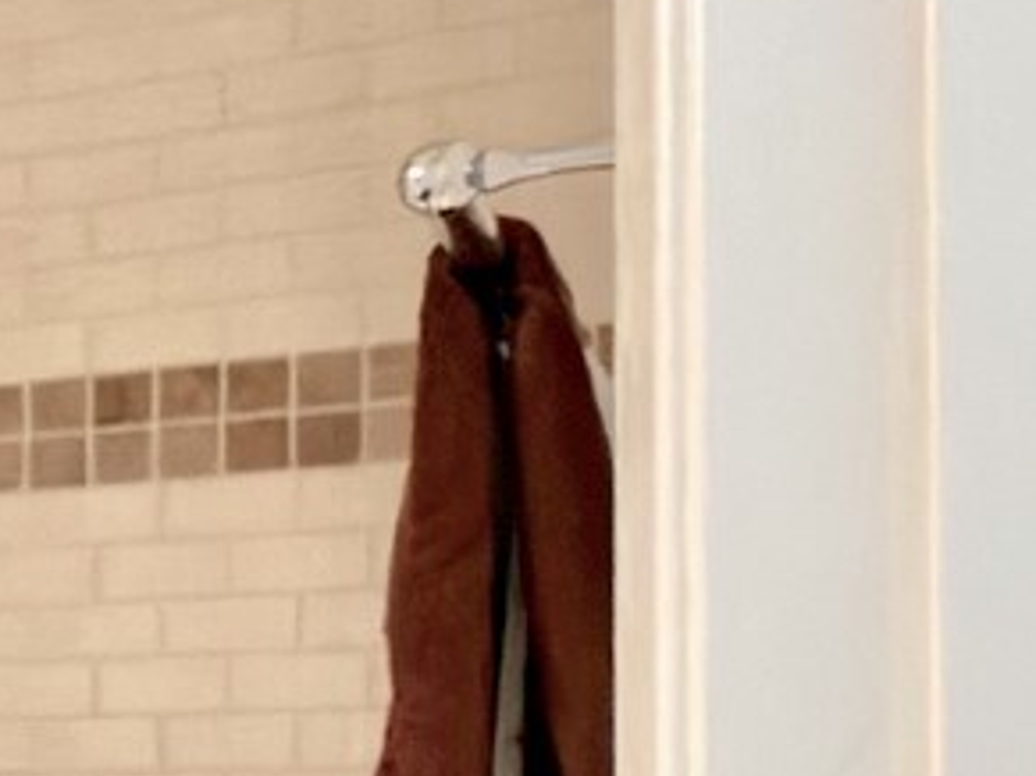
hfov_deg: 15.8
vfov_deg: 17.7
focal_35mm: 77
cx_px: -1321
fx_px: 2304
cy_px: 1057
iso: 160
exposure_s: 1/30
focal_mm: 2.22
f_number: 2.2
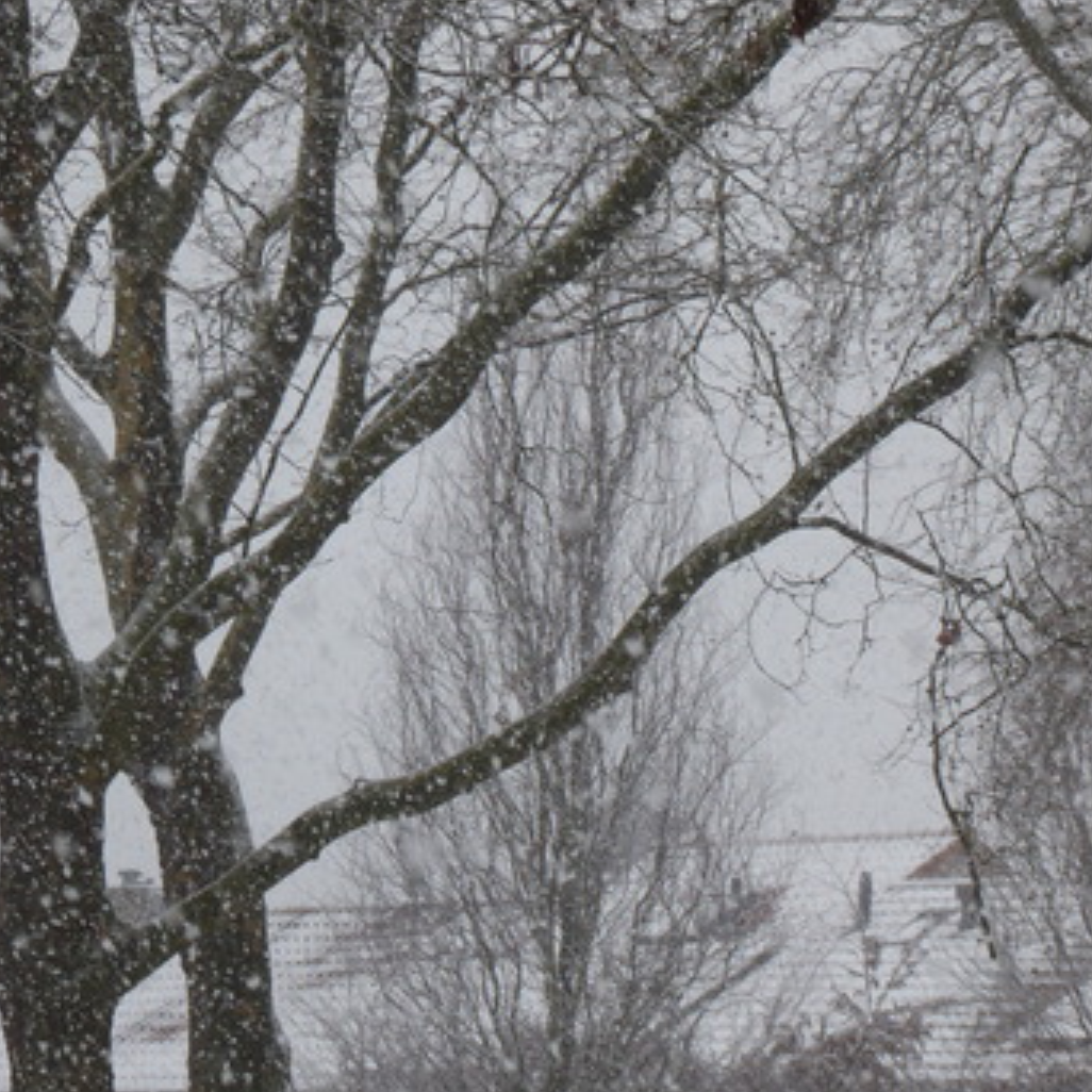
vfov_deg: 6.6
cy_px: 544
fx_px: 9422
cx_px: 434
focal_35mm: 264
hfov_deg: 6.6
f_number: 5.6
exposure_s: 1/160
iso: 250
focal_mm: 35.8
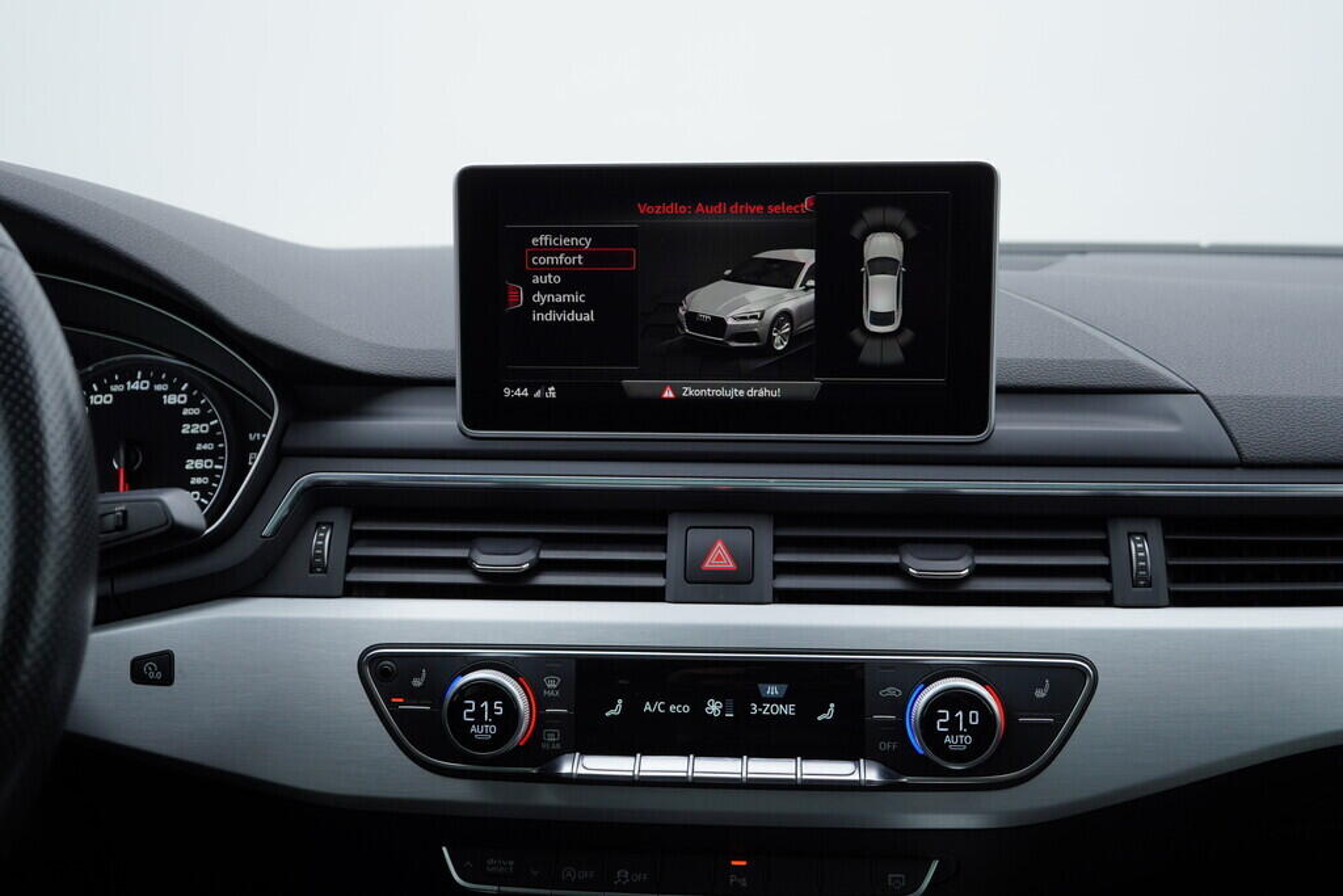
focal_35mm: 36
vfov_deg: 36.9
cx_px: 672
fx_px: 1343
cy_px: 448
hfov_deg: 53.1
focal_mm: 24
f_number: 3.5
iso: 125
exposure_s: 1/60
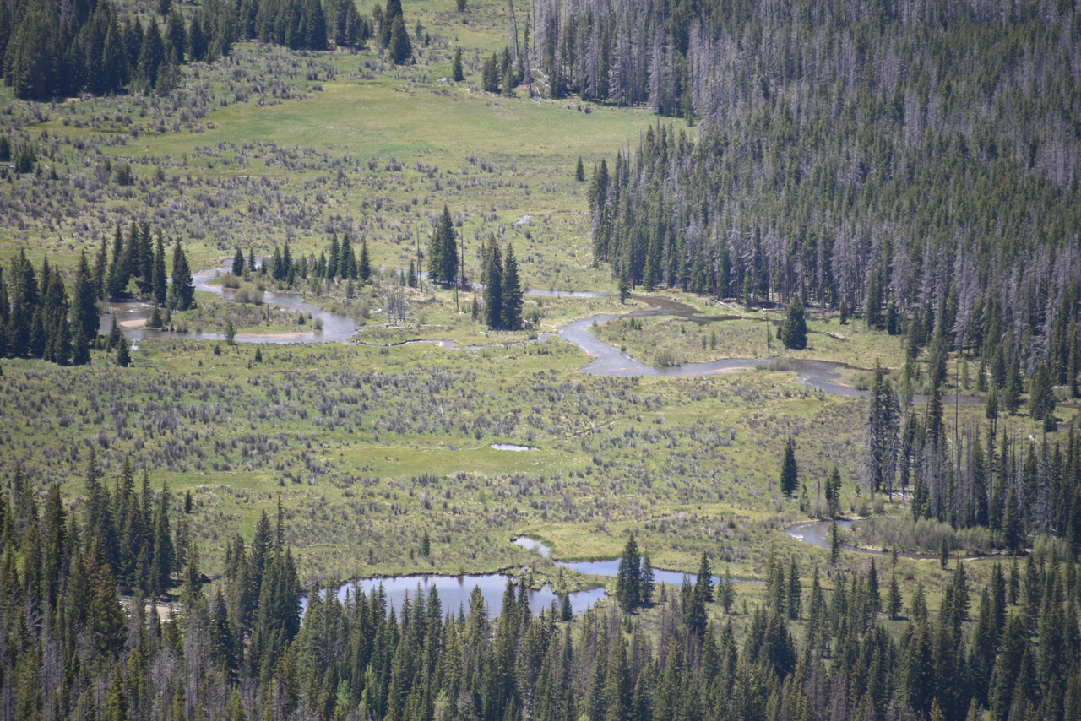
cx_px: 540
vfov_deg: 4.6
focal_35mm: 300
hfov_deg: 6.9
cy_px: 360
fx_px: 9010
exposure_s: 1/640
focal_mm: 300
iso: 280
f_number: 5.6
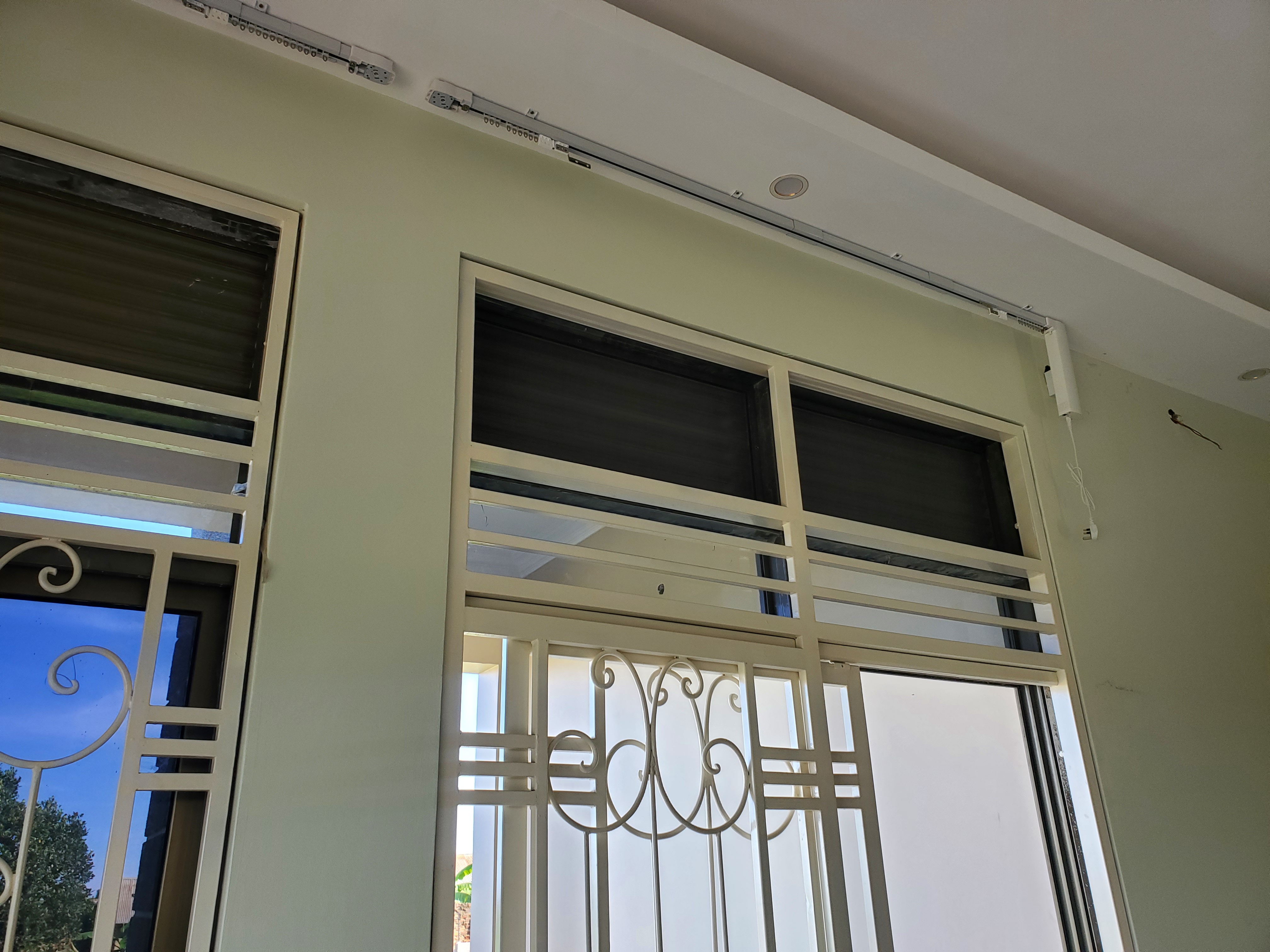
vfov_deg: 53.1
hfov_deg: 67.3
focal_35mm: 26
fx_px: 954
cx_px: 635
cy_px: 476
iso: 80
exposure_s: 1/120
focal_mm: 4.3
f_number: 2.4
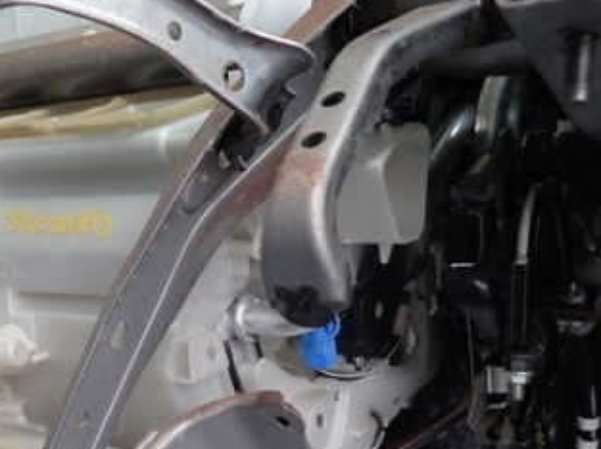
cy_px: 280
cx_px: 42
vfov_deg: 30.1
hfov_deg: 36.8
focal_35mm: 48
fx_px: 832
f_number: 2
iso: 200
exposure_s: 1/60
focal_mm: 4.5
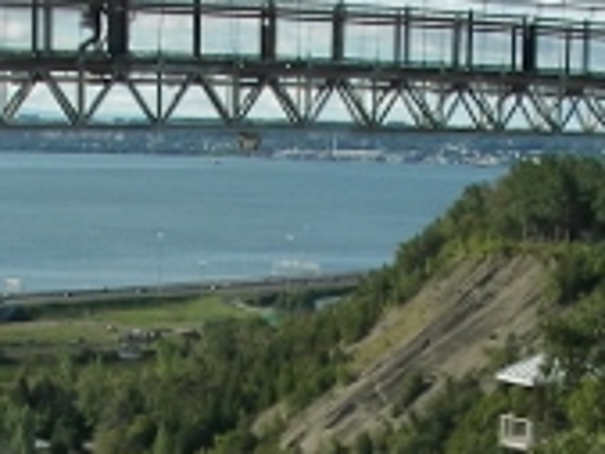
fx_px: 2239
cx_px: 247
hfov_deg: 15.4
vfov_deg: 11.5
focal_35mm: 128
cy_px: 468
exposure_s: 1/500
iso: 50
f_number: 4
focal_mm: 6
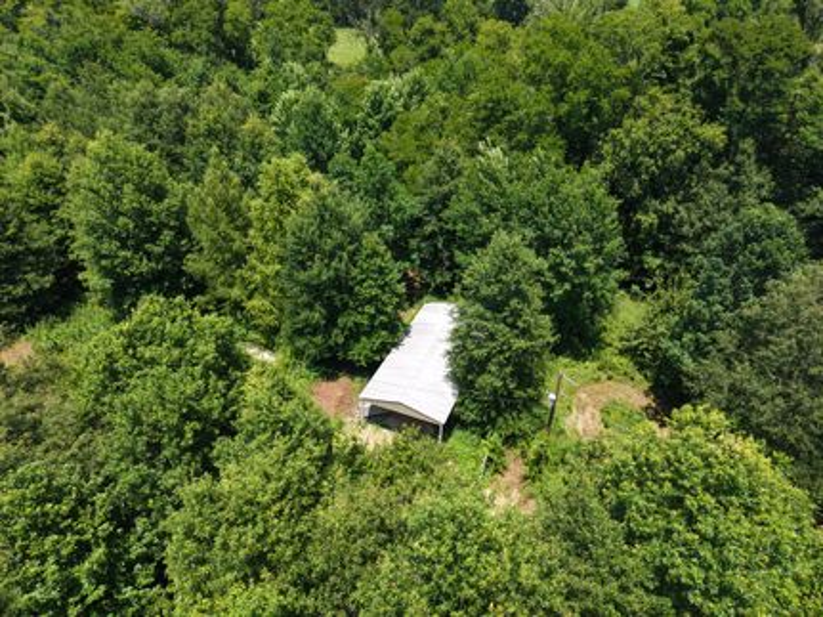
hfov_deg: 71.6
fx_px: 570
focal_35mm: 24
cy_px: 308
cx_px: 412
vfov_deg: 56.8
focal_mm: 8.67
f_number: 1.8
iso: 130
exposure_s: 1/2000
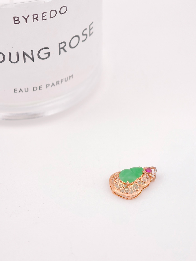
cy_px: 130
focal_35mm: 122
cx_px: 98
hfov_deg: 12.2
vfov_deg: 16.1
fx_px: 919
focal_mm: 22.48
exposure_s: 1/200
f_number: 2.67
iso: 125
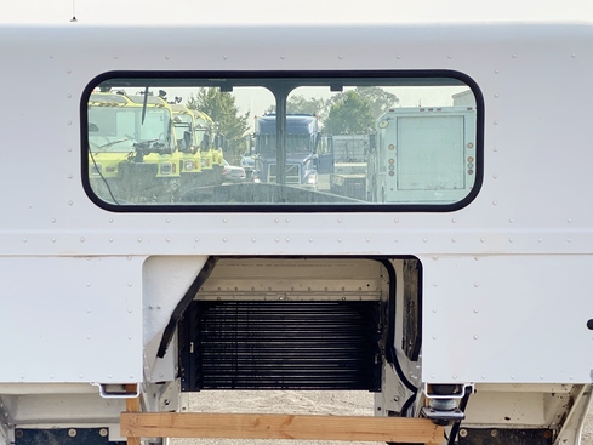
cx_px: 279
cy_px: 309
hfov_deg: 23.5
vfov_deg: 17.7
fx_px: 1422
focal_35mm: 83
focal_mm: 6
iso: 20
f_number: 2
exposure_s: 1/959
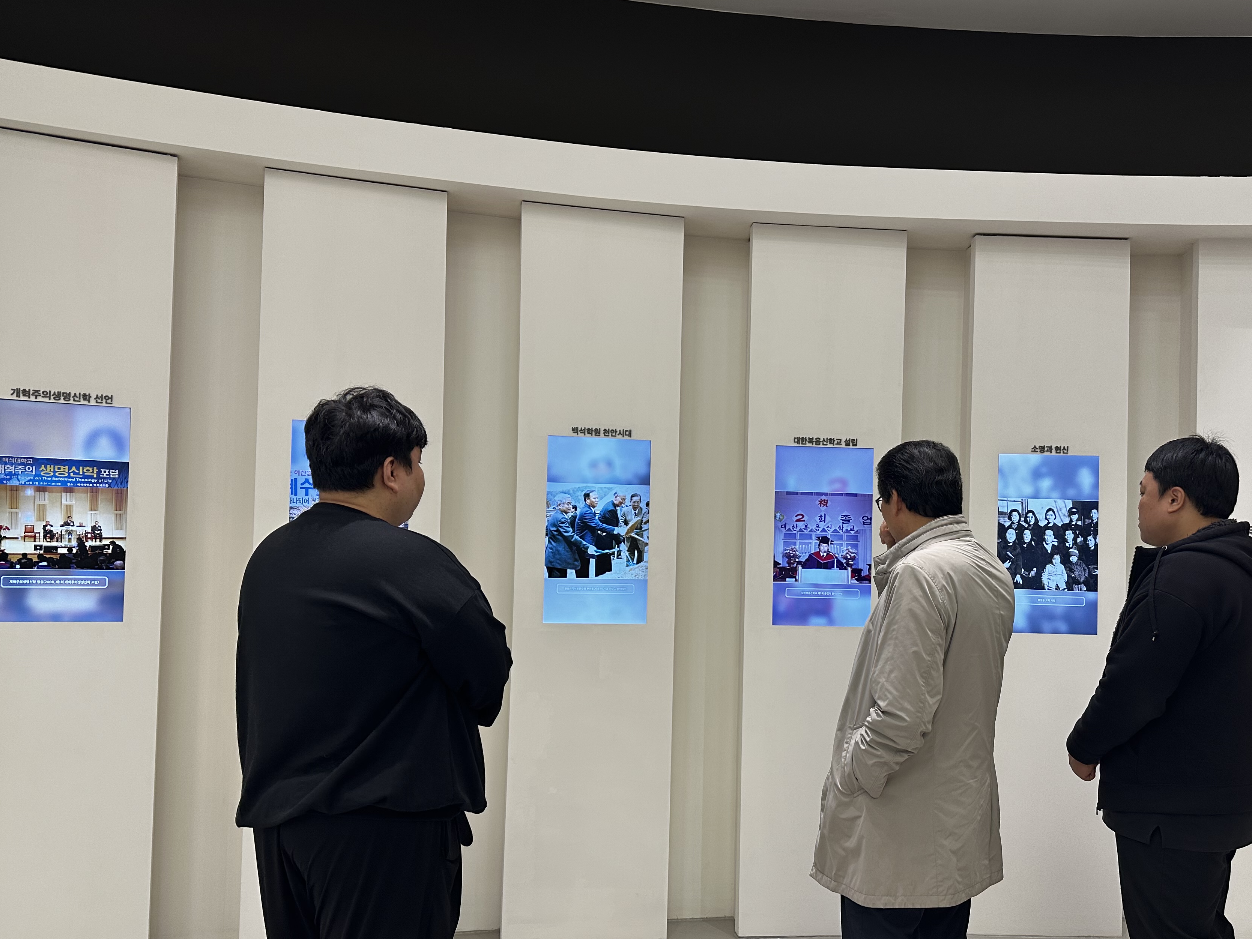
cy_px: 526
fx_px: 1049
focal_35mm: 29
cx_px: 703
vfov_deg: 48.1
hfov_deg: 61.5
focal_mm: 6.86
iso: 125
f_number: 1.78
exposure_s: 1/120
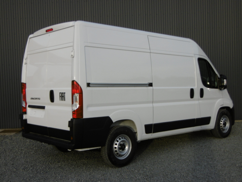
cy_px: 91
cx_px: 121
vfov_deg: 33.6
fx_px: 301
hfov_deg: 43.9
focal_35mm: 43
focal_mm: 7.7
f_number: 3.8
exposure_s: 1/400
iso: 100
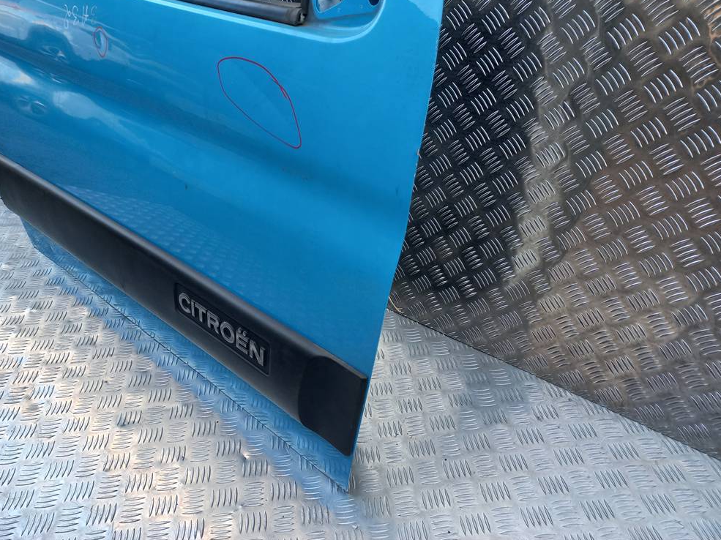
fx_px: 541
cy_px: 260
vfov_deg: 53.0
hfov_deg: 67.3
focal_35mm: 26
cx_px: 360
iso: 25
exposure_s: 1/50
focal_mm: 4.6
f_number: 1.8
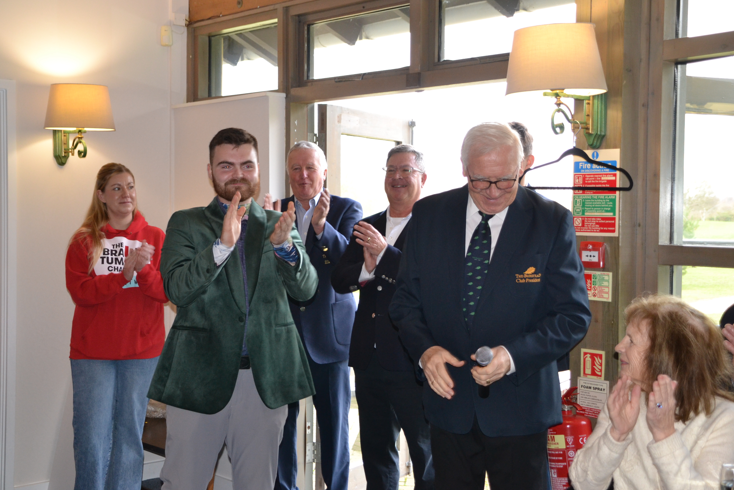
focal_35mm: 52
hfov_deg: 38.2
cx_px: 362
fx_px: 1060
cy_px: 242
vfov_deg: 26.0
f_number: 4.5
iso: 900
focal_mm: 34
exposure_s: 1/60
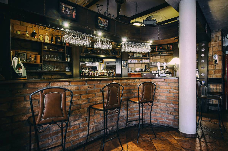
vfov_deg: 63.0
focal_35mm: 20
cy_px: 76
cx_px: 114
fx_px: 123
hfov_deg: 85.5
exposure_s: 1
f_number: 8
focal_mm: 13
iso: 200
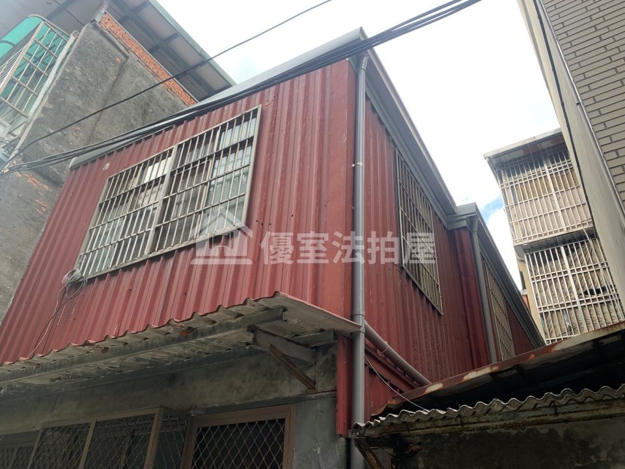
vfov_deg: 53.1
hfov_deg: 67.3
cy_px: 234
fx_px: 469
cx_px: 312
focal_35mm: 26
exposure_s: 1/184
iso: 25
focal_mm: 4.25
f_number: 1.8
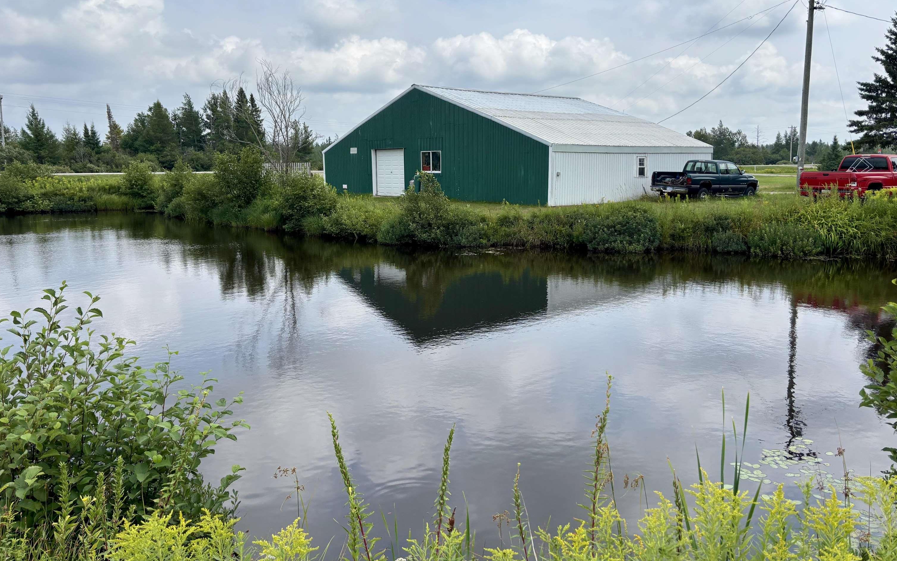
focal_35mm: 28
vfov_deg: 44.5
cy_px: 251
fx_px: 684
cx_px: 447
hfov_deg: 66.5
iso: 50
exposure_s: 1/4082
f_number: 1.6
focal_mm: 5.96
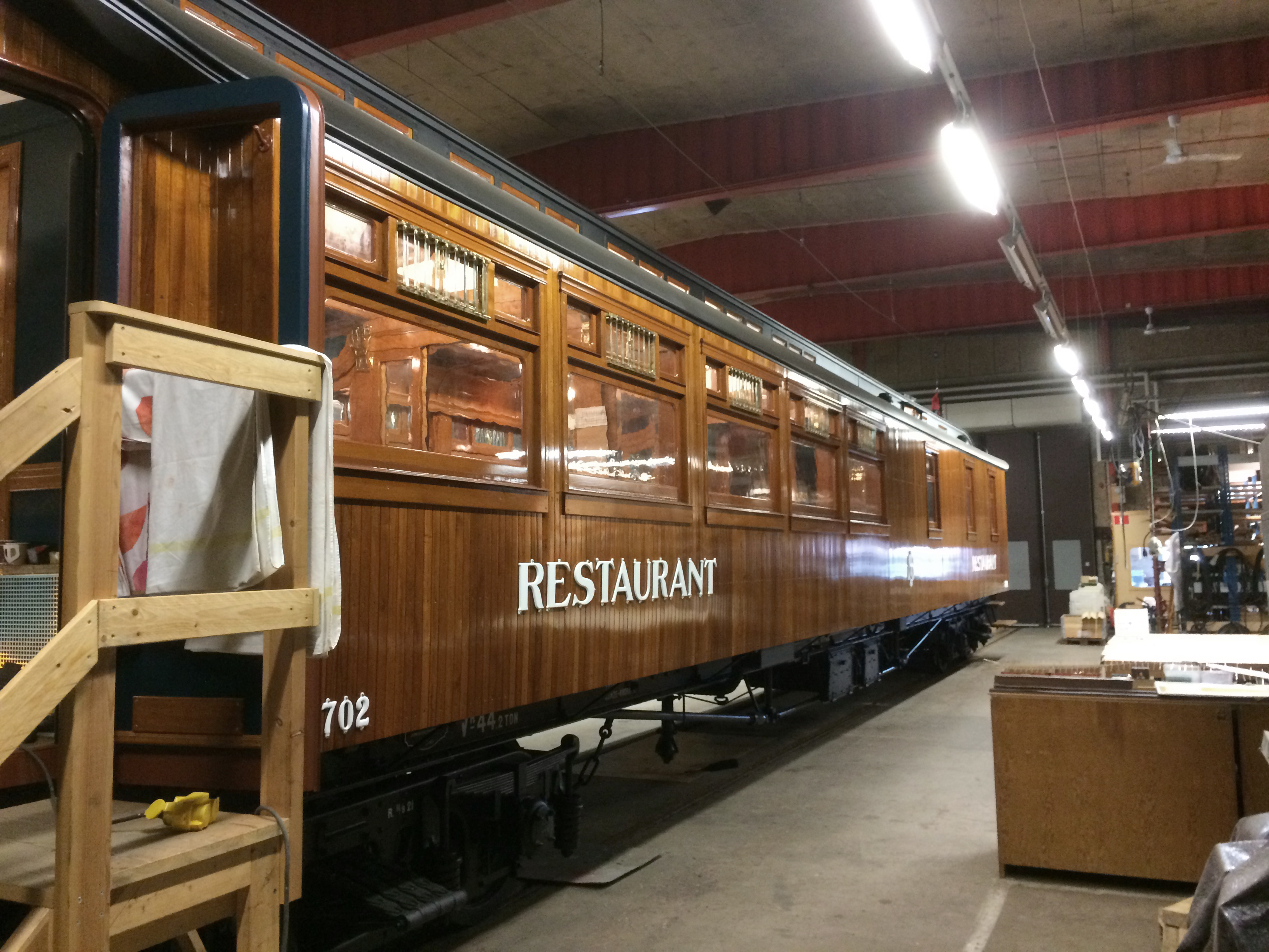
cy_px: 476
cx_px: 634
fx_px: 1063
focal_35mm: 29
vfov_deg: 48.2
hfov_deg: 61.7
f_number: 2.2
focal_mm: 4.15
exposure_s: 1/25
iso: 320
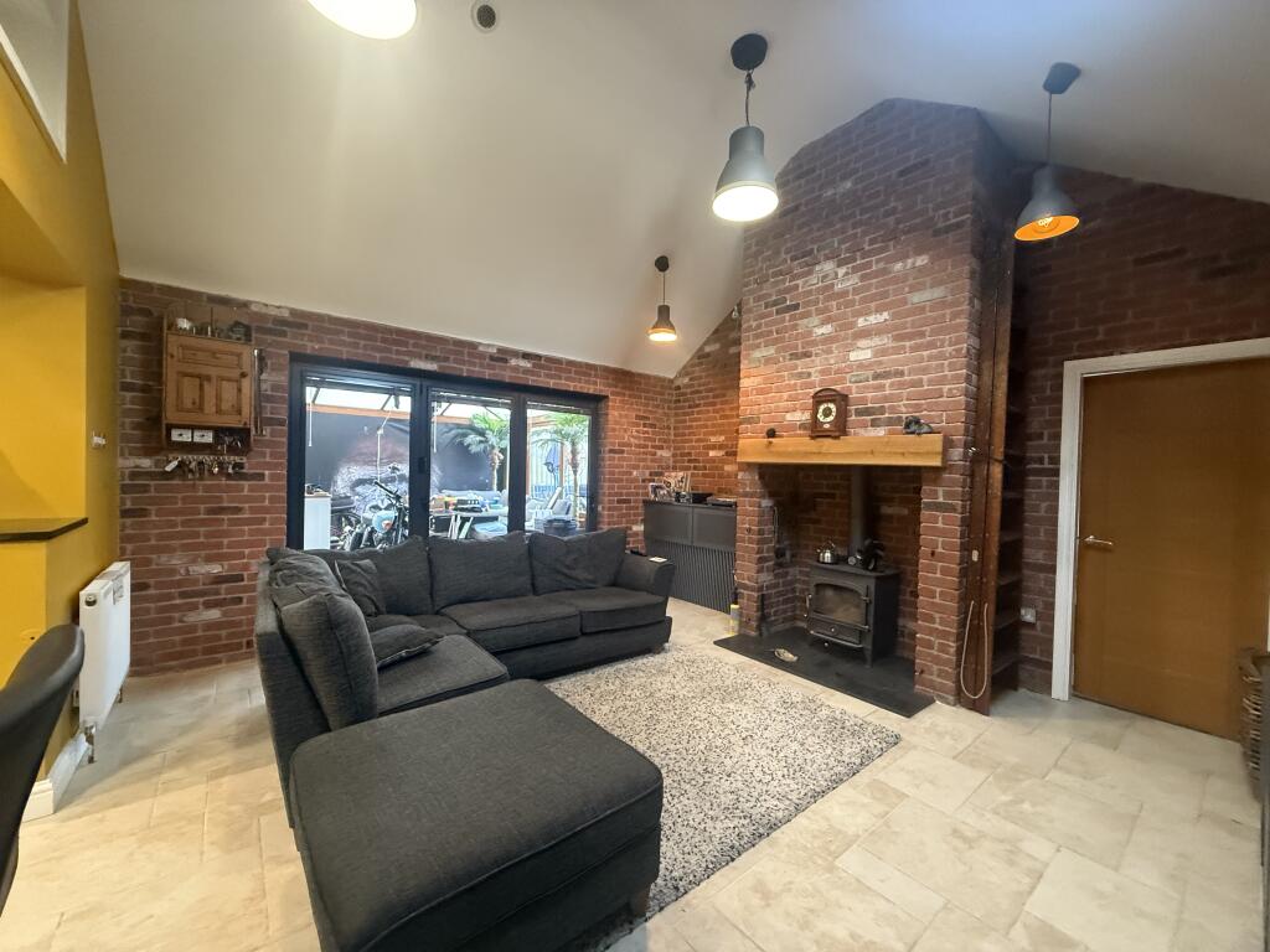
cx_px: 635
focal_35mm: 14
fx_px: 514
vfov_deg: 85.7
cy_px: 476
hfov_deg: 102.1
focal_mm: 2.22
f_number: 2.2
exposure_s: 1/50
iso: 640
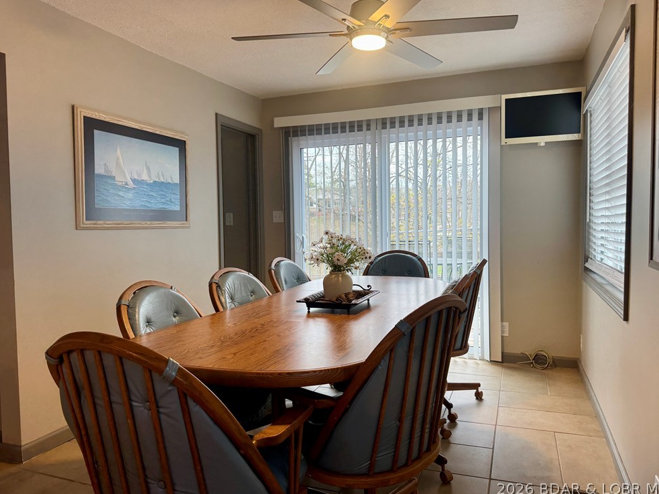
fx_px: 476
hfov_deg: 69.4
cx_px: 336
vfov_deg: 54.9
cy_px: 243
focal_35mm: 25
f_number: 1.78
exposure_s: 1/120
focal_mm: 6.76
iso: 125
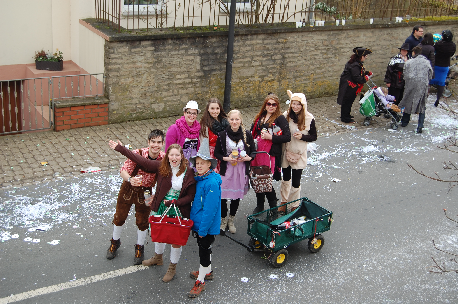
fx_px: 648
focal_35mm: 51
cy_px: 152
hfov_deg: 38.9
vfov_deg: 26.4
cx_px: 229
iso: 200
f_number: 5.6
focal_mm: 34
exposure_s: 1/125
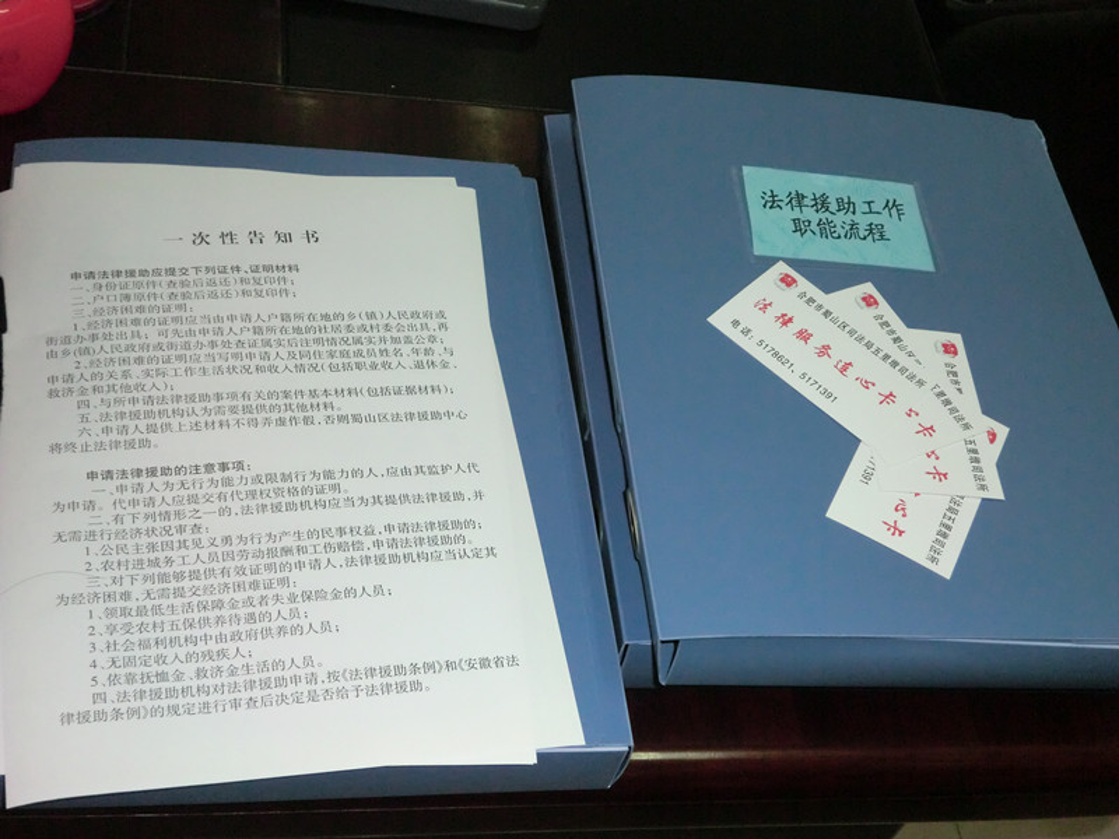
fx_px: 1519
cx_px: 560
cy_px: 420
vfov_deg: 30.9
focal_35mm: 47
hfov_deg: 40.4
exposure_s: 1/60
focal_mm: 8.46
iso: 400
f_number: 3.4
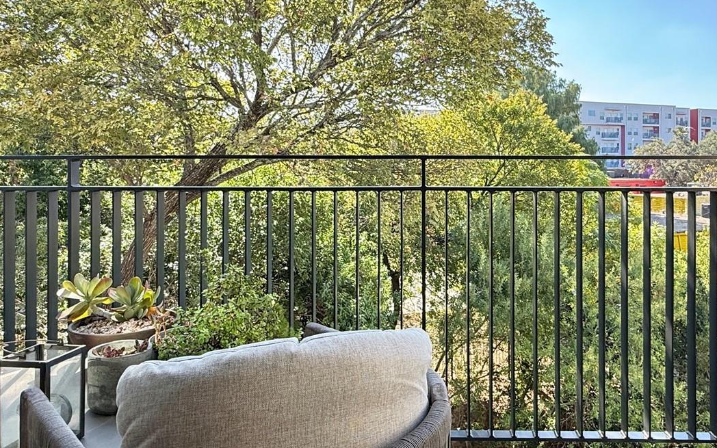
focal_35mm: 29
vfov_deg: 42.8
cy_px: 164
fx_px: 567
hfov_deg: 64.4
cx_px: 404
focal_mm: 2.22
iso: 64
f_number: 2.2
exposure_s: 1/195
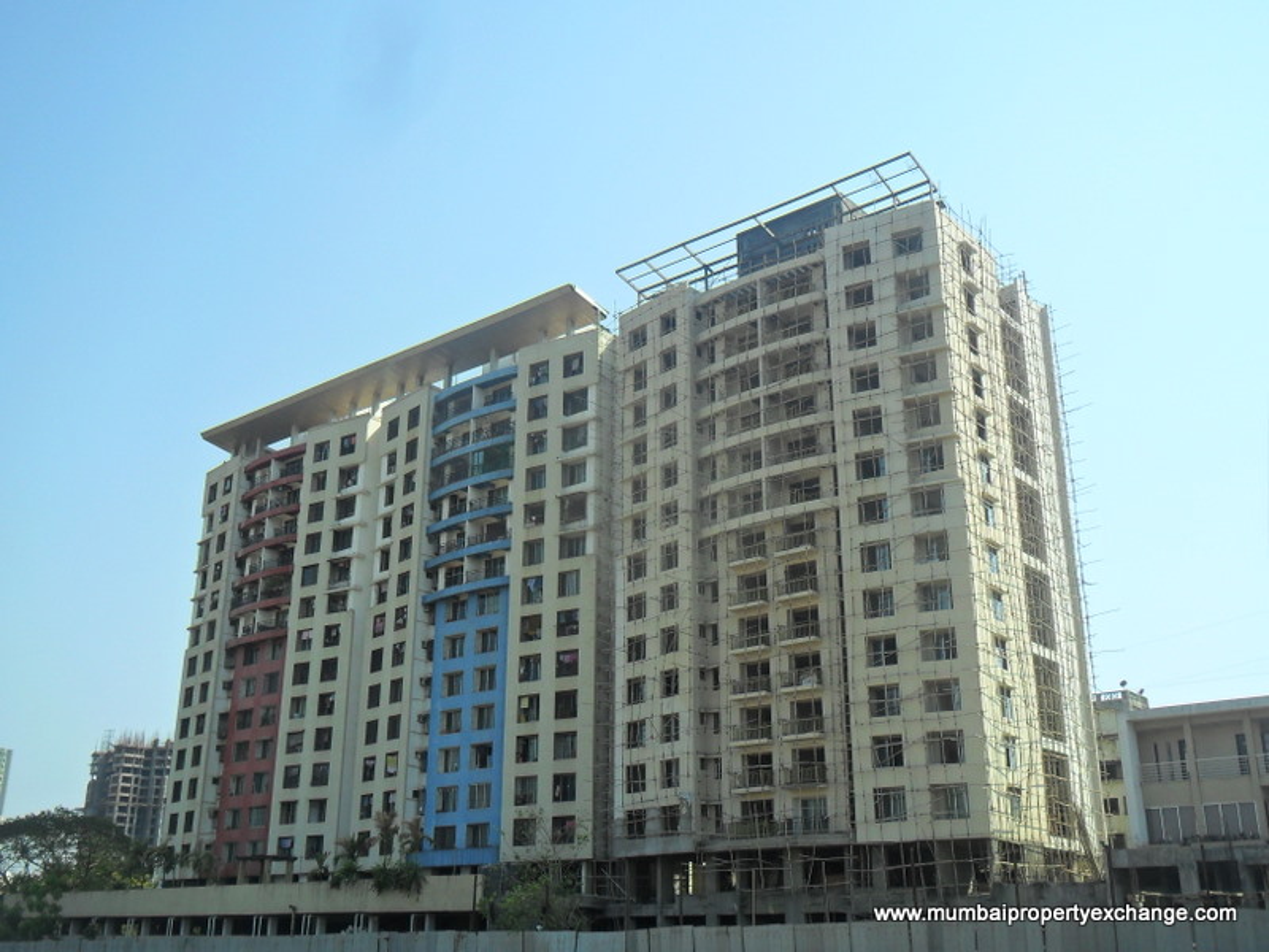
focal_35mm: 37
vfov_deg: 38.7
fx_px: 1356
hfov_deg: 50.1
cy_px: 476
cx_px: 634
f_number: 4
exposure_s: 1/750
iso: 100
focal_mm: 6.6
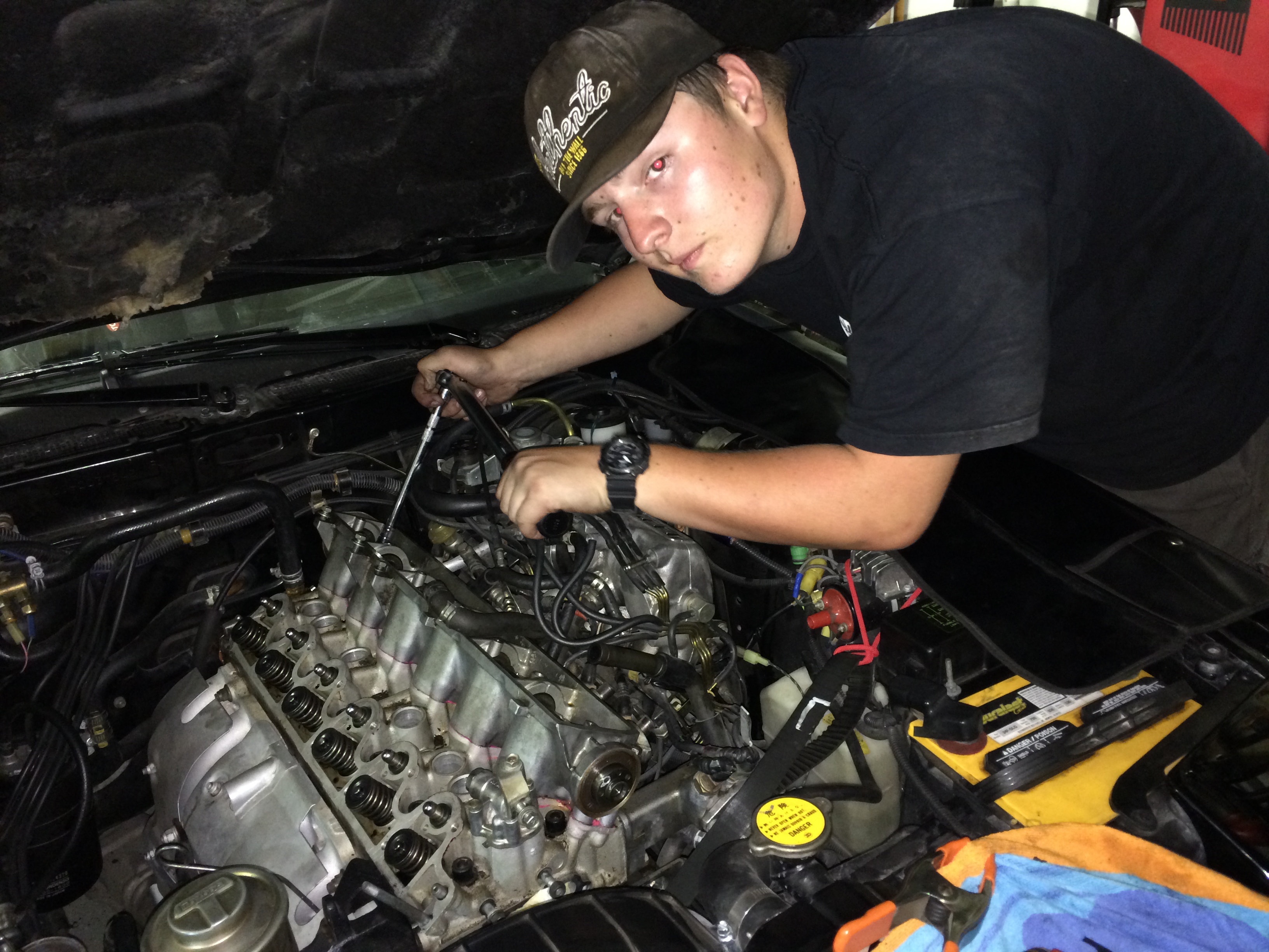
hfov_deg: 60.0
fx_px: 1100
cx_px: 634
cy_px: 476
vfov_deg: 46.8
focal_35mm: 30
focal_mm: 4.12
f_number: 2.2
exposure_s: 1/16
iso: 320
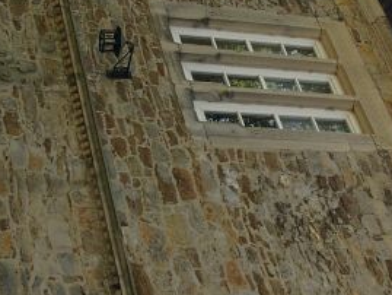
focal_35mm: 119
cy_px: 162
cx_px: 267
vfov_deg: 12.5
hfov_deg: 16.5
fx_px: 1348
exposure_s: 1/162
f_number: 4
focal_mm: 8.4
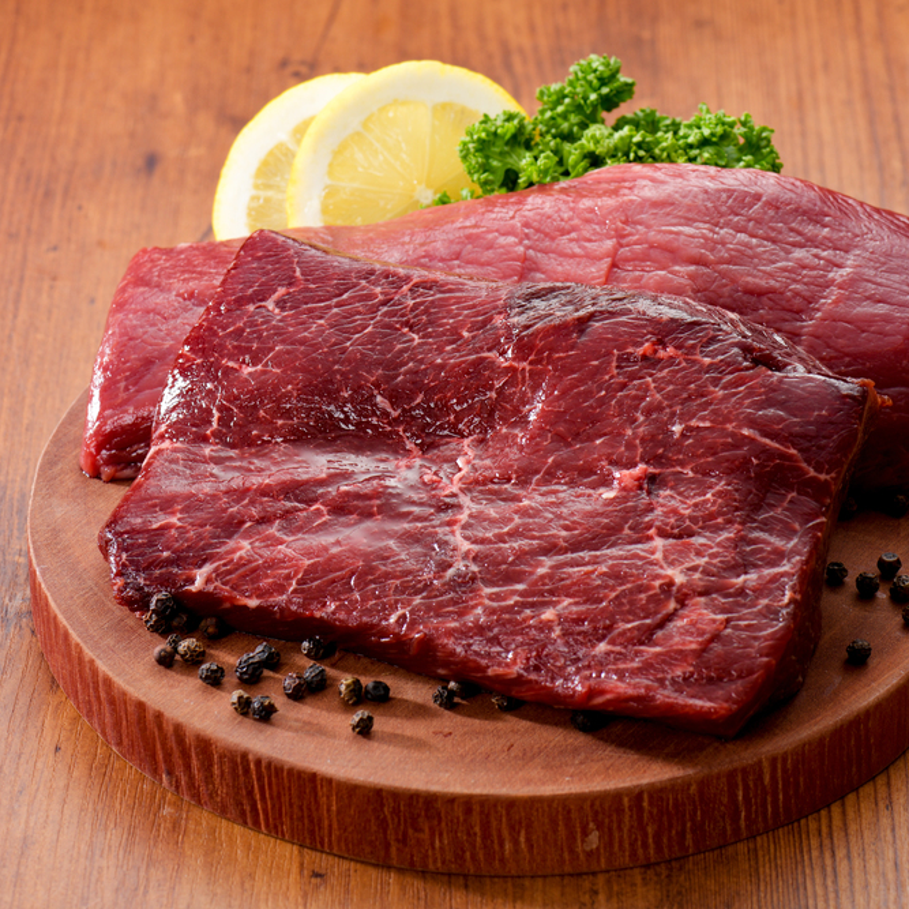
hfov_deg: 12.9
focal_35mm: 135
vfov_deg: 12.9
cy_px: 452
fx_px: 4011
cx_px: 503
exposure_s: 1/160
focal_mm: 105
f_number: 14
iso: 100
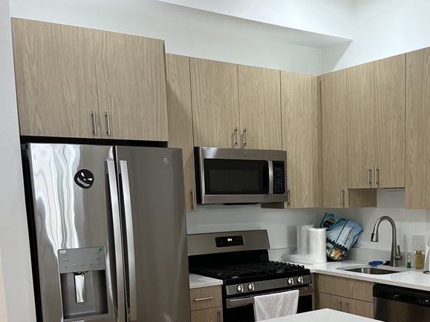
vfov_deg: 30.6
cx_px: 332
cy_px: 266
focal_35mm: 46
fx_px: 571
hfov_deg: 39.9
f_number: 1.6
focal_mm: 5.1
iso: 125
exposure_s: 1/120
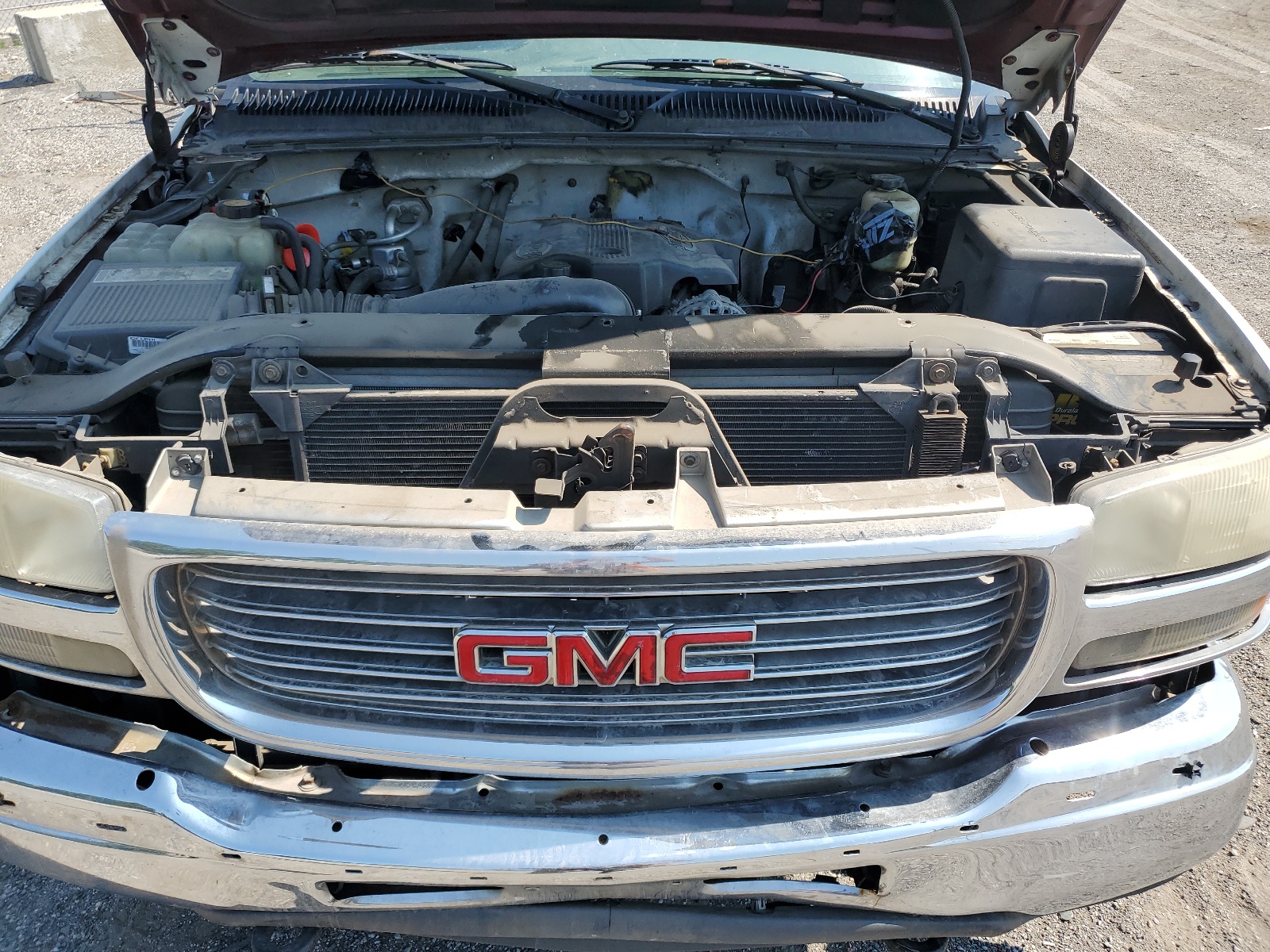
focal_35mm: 26
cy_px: 476
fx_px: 954
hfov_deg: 67.3
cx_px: 635
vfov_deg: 53.1
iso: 50
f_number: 1.5
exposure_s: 1/1667
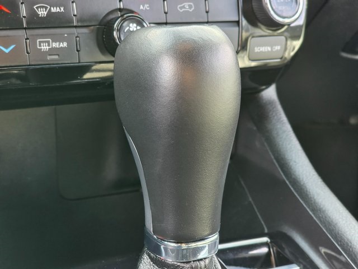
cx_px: 179
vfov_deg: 21.3
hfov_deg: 28.2
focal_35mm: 69
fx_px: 714
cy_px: 134
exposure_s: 1/40
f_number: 2.4
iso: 250
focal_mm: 7.9
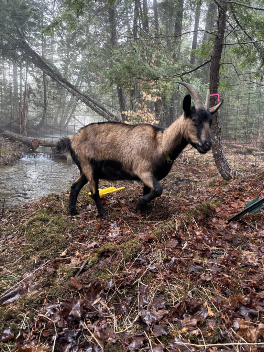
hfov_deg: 53.1
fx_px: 264
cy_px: 176
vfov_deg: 67.3
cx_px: 132
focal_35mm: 26
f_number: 1.6
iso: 125
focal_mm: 5.96
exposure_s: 1/61
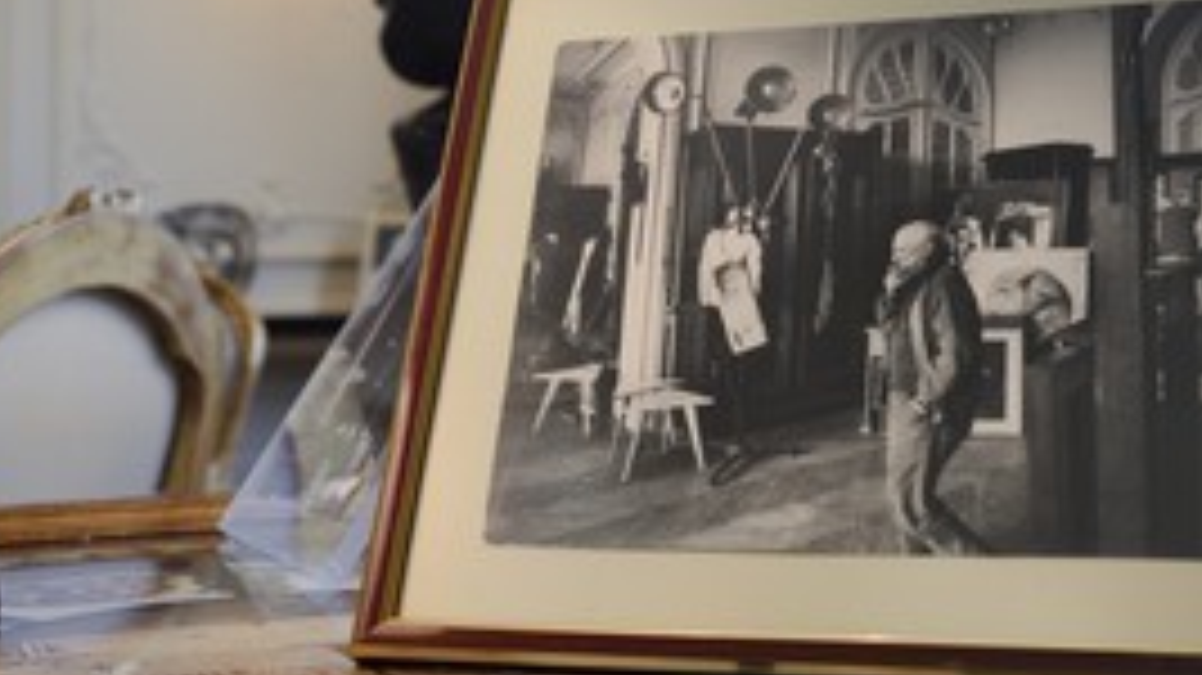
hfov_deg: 37.2
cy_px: 225
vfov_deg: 21.4
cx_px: 531
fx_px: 1784
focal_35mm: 56
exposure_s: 1/125
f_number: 4.5
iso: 800
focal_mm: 34
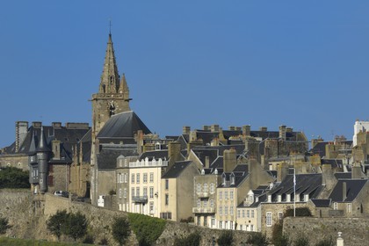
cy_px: 123
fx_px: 2921
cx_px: 184
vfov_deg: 4.8
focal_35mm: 285
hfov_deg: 7.2
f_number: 7.1
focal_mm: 190
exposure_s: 1/400
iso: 100
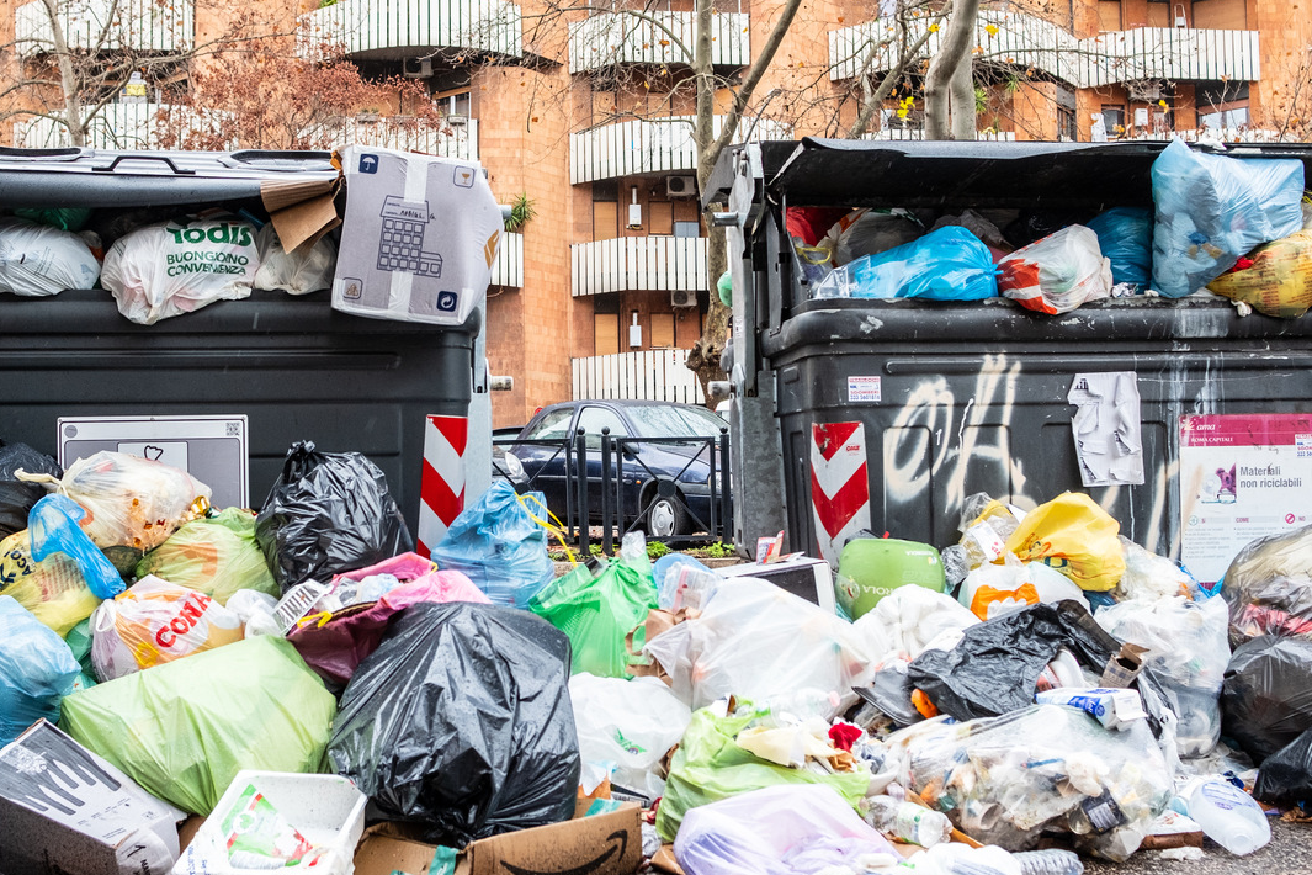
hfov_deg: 42.6
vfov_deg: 29.2
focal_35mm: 46
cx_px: 559
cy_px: 442
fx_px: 1676
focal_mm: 23
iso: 500
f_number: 4
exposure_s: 1/320
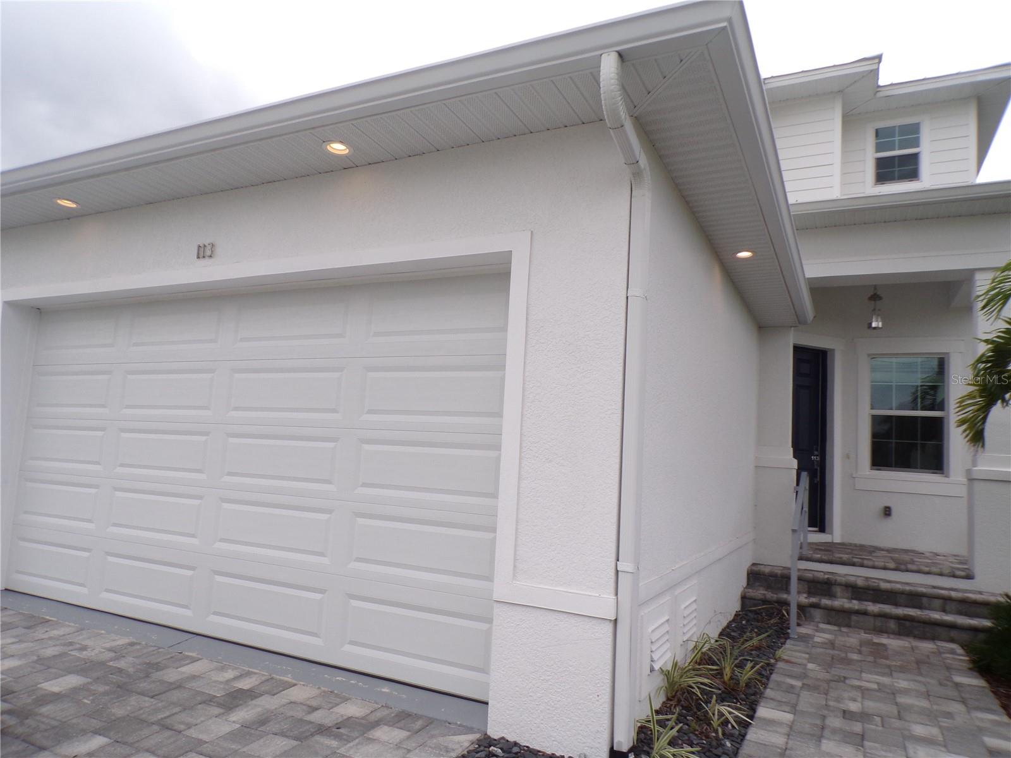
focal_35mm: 24
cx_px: 506
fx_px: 701
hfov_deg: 71.6
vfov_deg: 56.8
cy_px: 379
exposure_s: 1/200
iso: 80
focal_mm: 4.3
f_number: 5.8
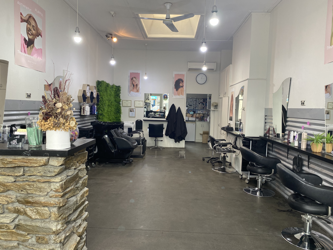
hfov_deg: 67.3
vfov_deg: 53.1
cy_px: 125
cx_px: 166
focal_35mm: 26
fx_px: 250
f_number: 1.8
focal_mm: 4.25
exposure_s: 1/100
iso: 100
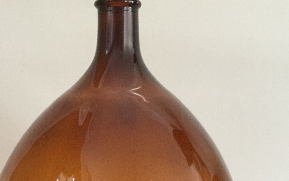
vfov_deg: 24.6
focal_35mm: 51
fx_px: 402
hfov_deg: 39.6
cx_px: 136
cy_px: 165
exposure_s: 1/20
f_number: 2.4
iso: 200
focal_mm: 3.3
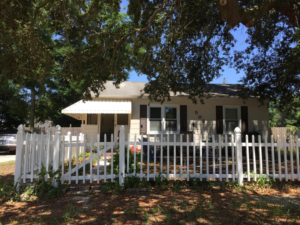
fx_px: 251
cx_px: 150
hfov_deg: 61.7
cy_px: 112
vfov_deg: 48.2
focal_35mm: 29
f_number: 2.2
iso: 32
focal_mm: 4.15
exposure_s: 1/807
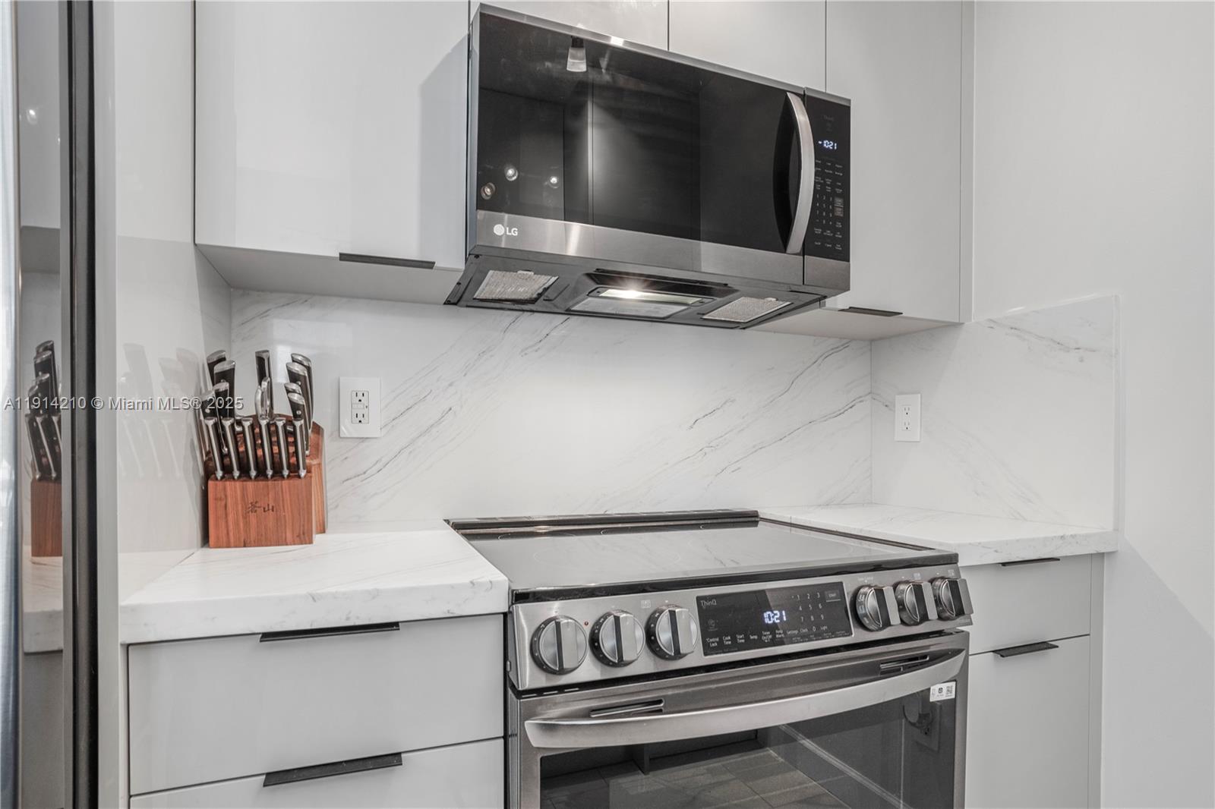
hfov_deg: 93.3
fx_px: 574
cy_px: 404
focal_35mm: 17
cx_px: 608
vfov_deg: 70.4
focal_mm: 17
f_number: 10
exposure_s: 1/1.67
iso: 200
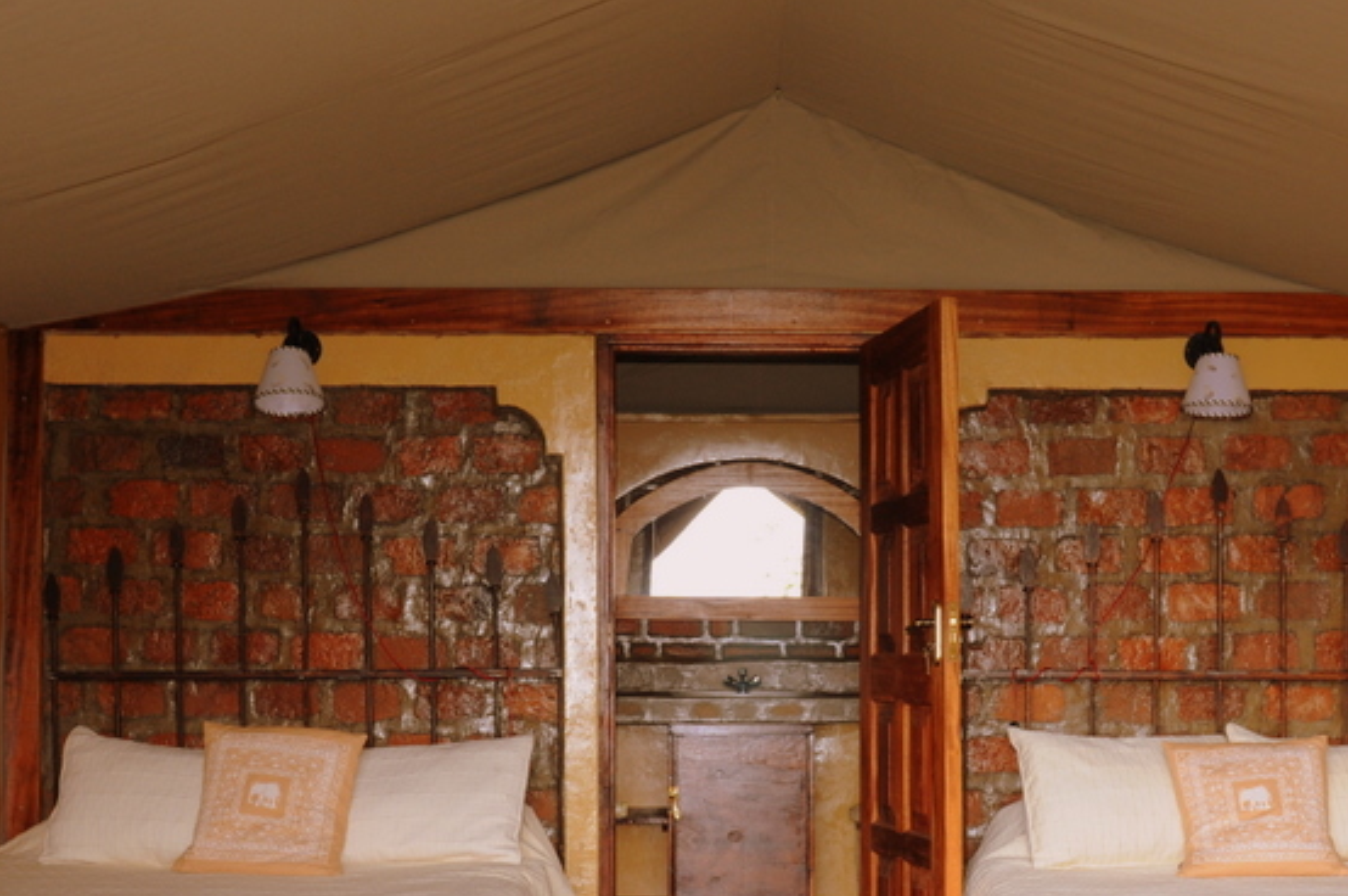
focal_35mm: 52
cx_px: 747
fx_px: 1945
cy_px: 604
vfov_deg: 25.8
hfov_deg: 38.2
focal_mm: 24
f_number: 5
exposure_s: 1/15
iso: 500
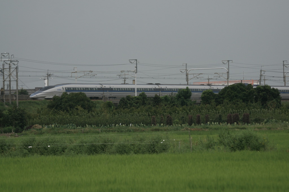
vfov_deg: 4.6
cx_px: 144
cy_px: 96
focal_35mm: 300
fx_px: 2407
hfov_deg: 6.9
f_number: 6.3
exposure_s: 1/2500
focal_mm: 200
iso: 200
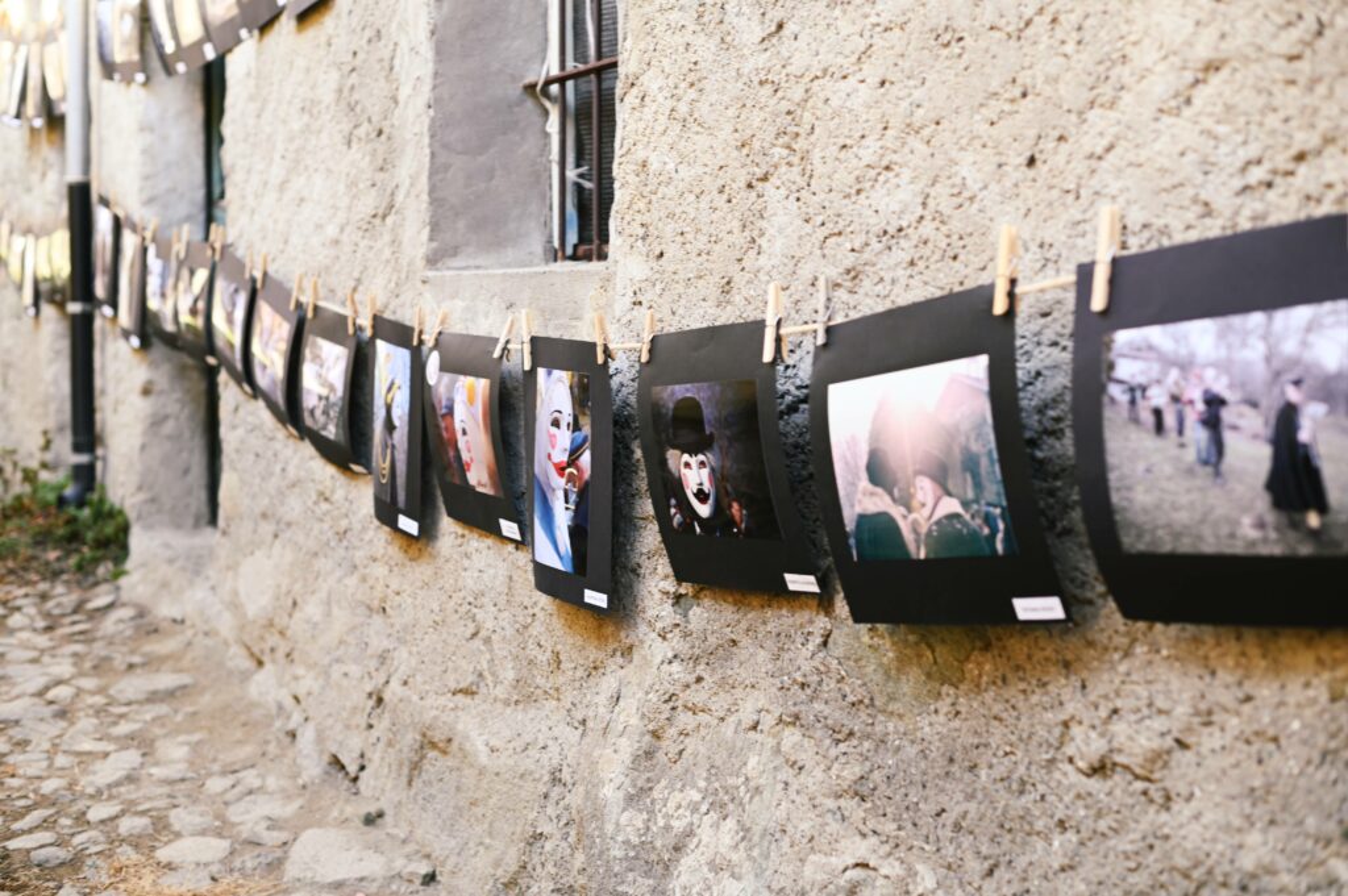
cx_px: 674
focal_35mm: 50
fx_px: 1871
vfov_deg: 26.9
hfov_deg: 39.6
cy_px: 448
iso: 100
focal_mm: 50
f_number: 3.2
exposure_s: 1/60
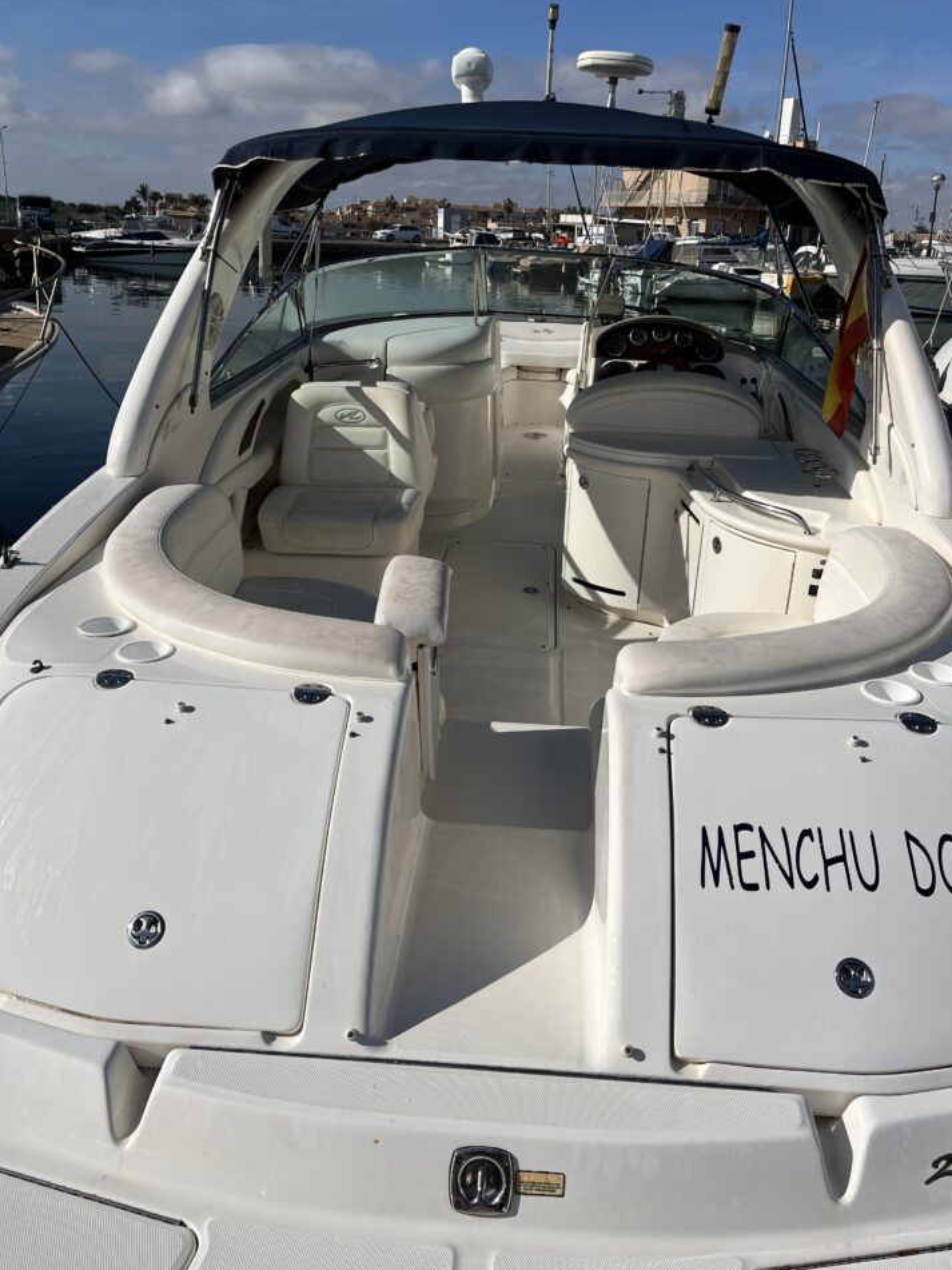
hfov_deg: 49.7
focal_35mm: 28
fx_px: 1027
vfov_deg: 63.4
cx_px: 502
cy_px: 614
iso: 50
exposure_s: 1/10870
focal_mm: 5.1
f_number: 1.6
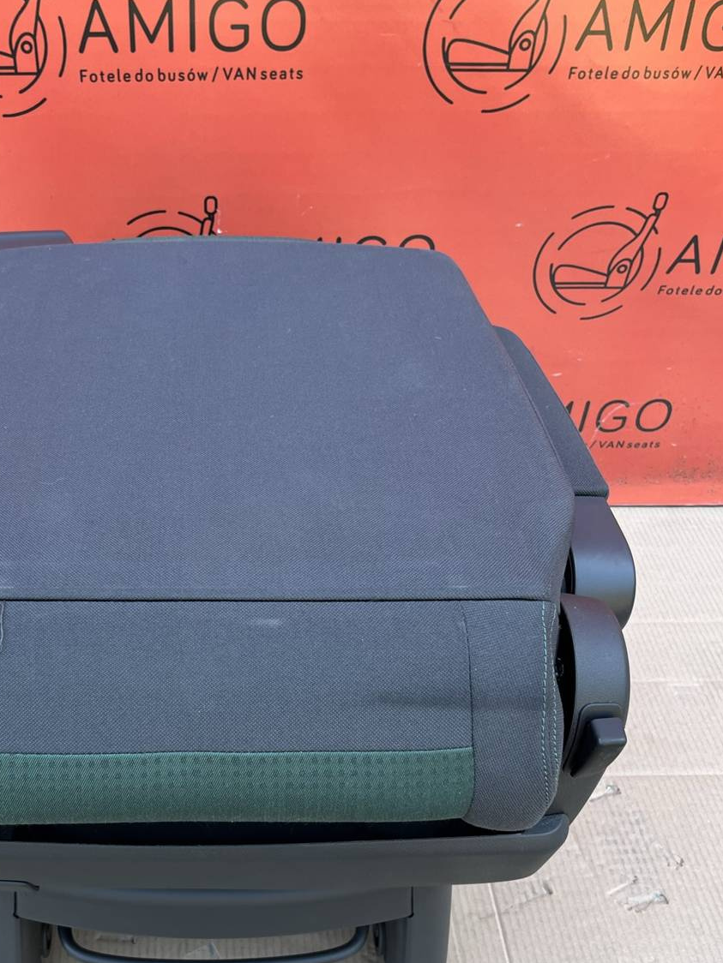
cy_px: 601
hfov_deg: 38.0
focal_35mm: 37
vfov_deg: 49.7
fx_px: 1030
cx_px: 214
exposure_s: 1/122
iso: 40
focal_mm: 5.1
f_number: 1.6
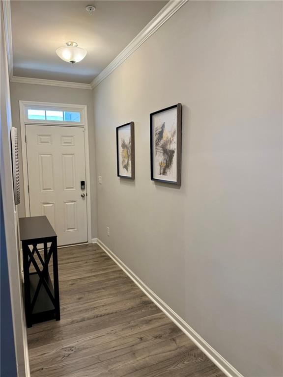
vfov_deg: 71.6
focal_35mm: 24
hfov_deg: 56.8
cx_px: 142
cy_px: 188
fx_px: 262
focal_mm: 6.76
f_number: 1.78
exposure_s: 1/120
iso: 250
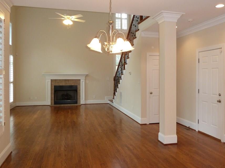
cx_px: 122
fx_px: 195
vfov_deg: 46.8
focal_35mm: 30
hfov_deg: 59.9
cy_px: 78
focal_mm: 4.1
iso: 250
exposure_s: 1/30
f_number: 3.5
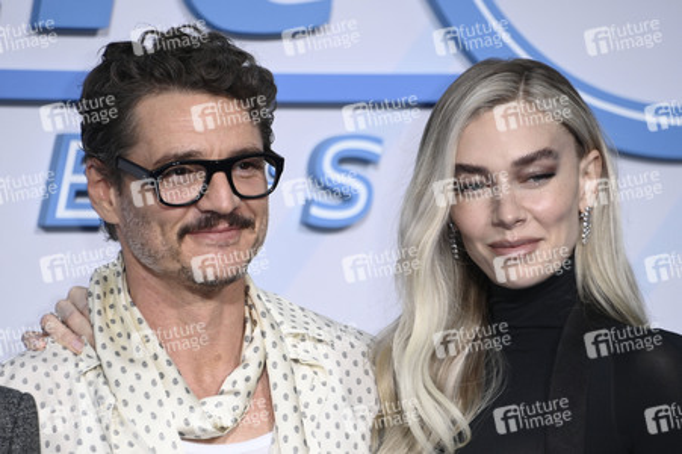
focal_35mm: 300
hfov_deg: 6.9
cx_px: 341
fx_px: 5679
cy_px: 227
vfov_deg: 4.6
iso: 400
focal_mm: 300
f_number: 5.6
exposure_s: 1/200
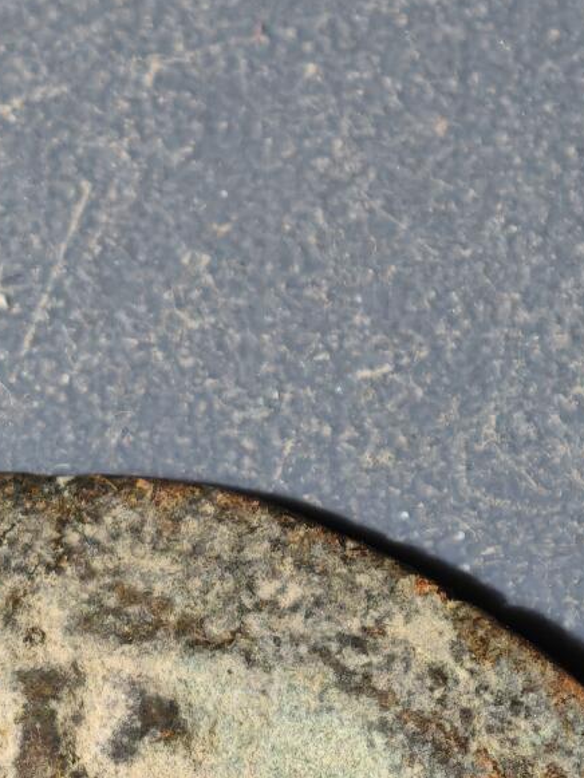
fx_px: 7241
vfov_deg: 6.1
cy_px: 1149
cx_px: 28
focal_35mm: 322
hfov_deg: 4.6
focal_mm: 9
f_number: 2
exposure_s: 1/100
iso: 400
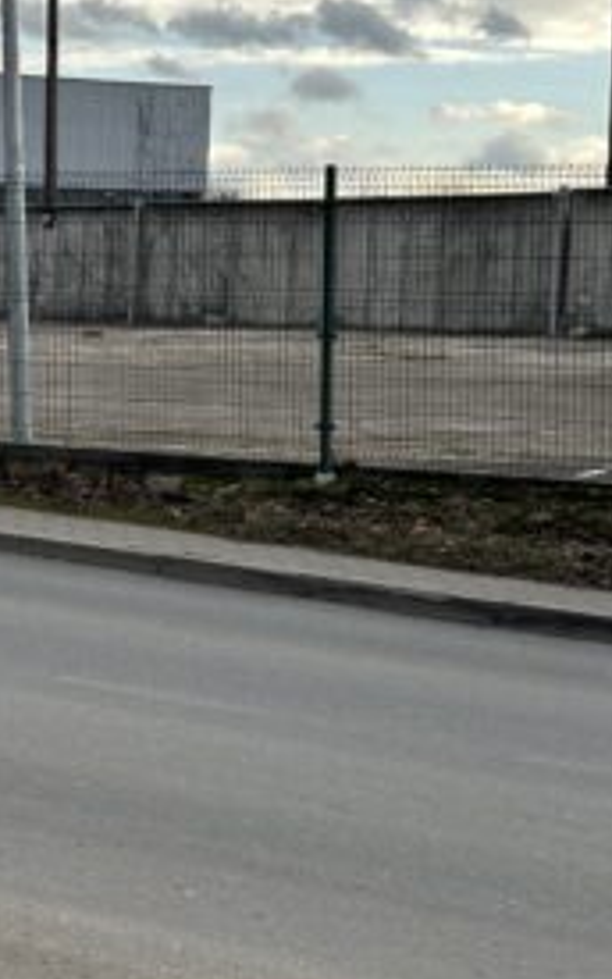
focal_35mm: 100
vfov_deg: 20.8
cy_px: 400
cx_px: -278
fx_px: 2667
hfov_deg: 12.5
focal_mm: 6.86
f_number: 1.78
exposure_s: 1/2028
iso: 64
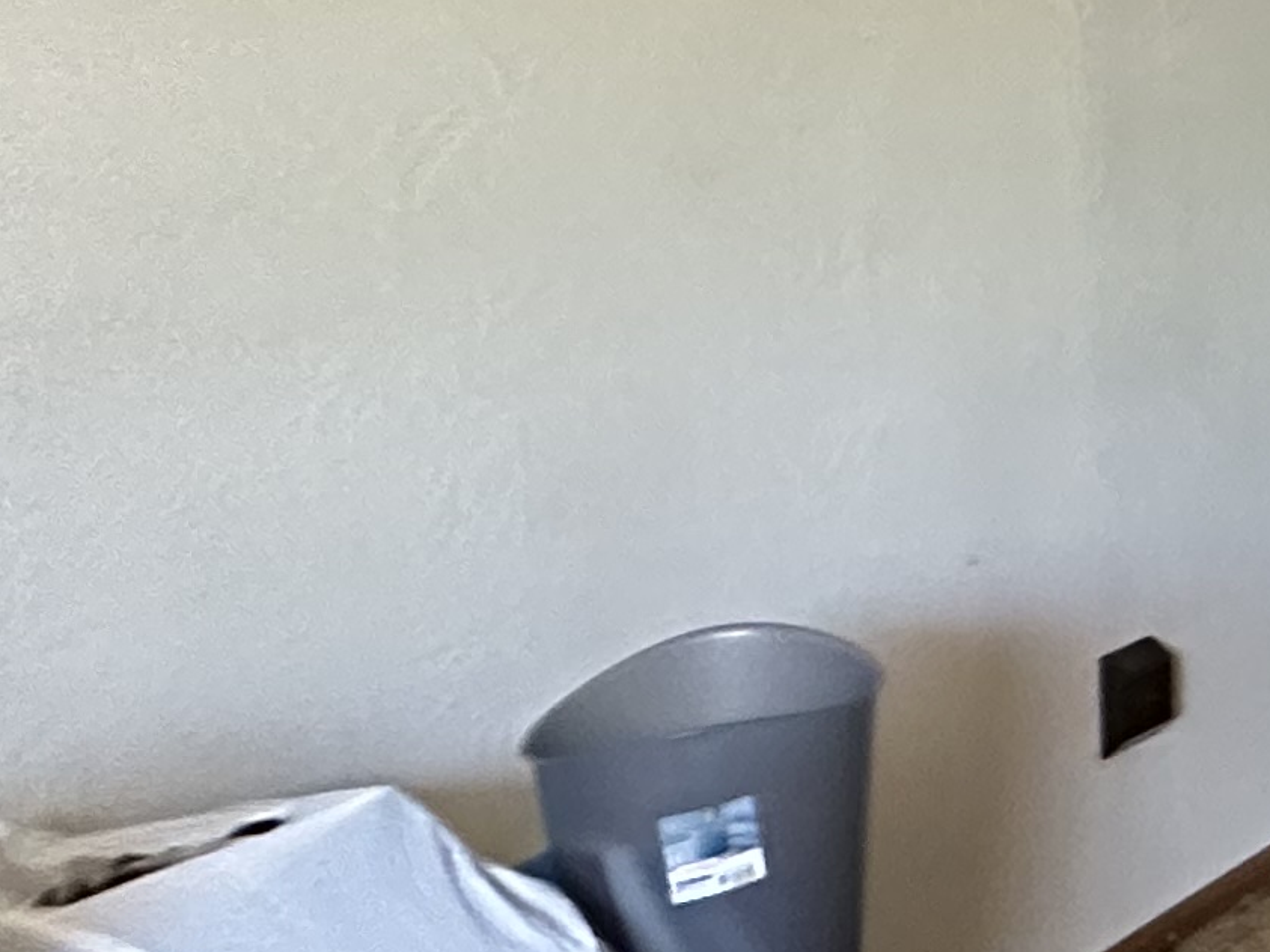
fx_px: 2458
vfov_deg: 20.9
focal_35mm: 67
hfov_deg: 17.2
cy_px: -75
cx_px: 2737
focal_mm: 2.22
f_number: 2.2
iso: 800
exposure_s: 1/60
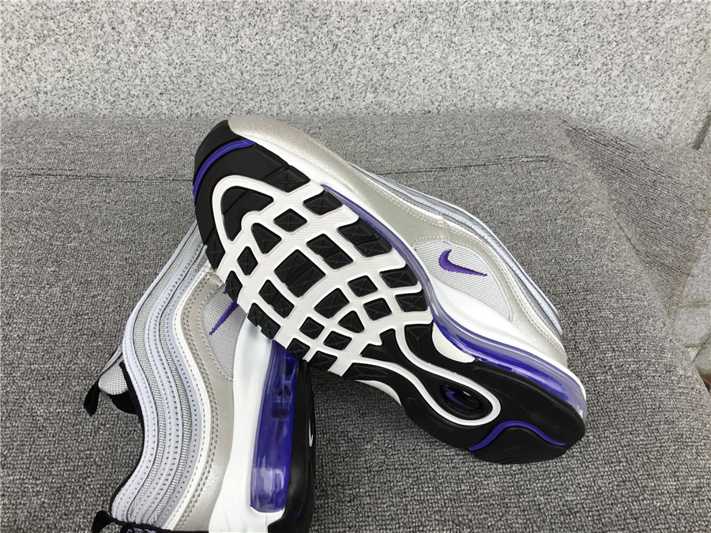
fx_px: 637
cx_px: 356
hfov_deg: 58.4
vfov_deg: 45.4
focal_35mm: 31
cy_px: 266
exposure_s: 1/126
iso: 25
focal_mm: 3.3
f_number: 2.4
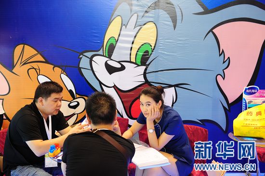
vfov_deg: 30.4
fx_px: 323
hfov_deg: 44.6
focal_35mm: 44
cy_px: 88
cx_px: 132
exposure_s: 1/50
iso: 1000
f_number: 3.5
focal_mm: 44
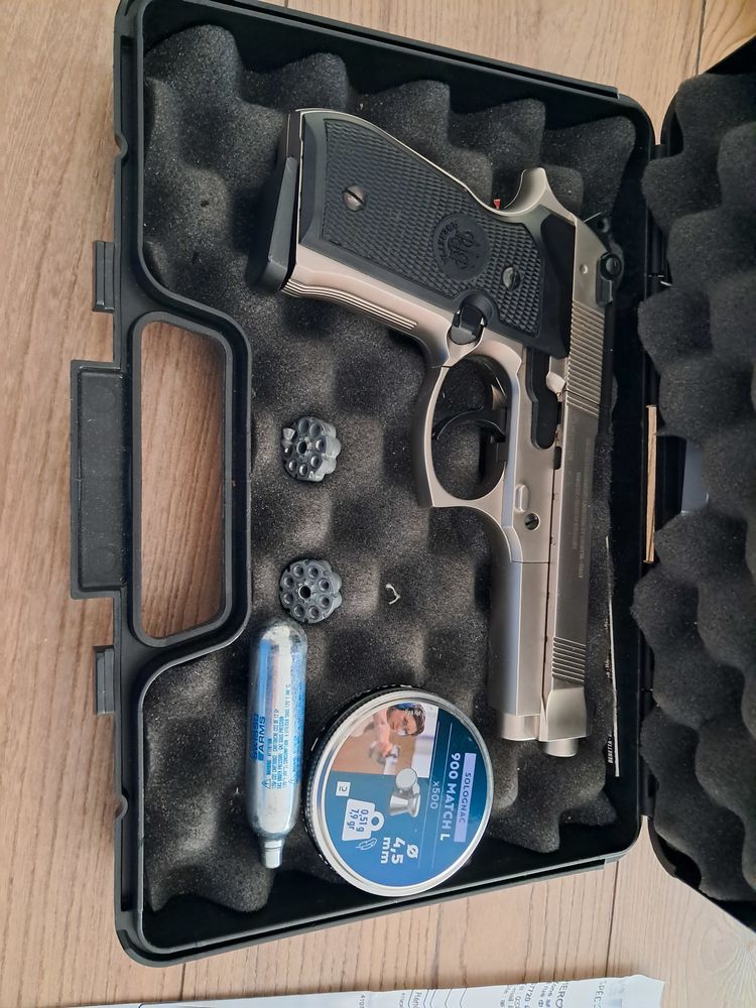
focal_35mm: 27
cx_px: 378
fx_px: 786
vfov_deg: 65.3
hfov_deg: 51.4
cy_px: 504
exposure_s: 1/33
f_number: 1.8
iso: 640
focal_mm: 4
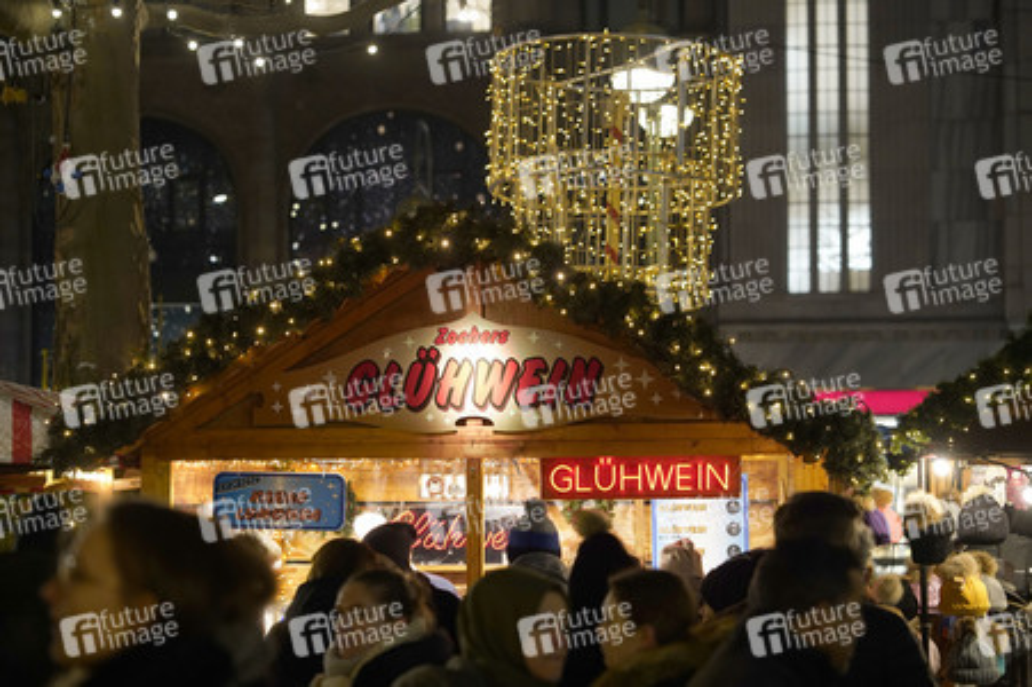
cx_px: 516
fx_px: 2435
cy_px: 344
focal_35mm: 85
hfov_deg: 23.9
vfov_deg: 16.0
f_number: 3.2
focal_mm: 85
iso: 1600
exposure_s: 1/100
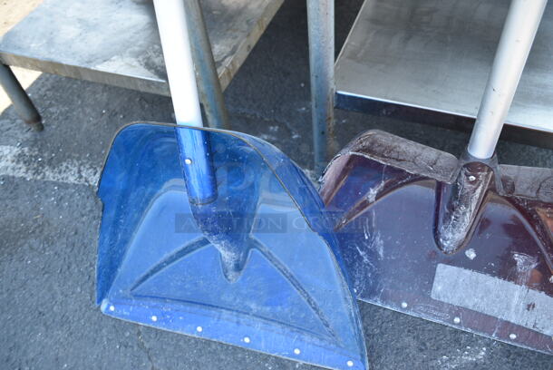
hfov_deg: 61.9
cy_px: 185
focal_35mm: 30
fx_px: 461
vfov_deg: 43.7
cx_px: 276
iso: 100
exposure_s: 1/60
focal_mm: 20
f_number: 4
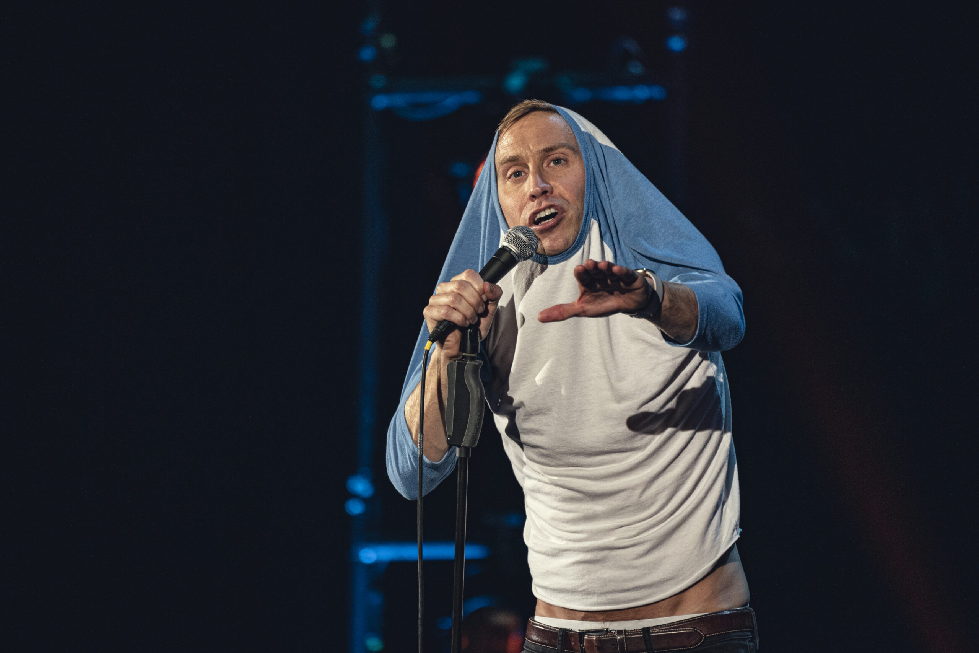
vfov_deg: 3.5
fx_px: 10714
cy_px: 326
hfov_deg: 5.2
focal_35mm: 394
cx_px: 490
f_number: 5.6
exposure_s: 1/200
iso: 3200
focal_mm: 394
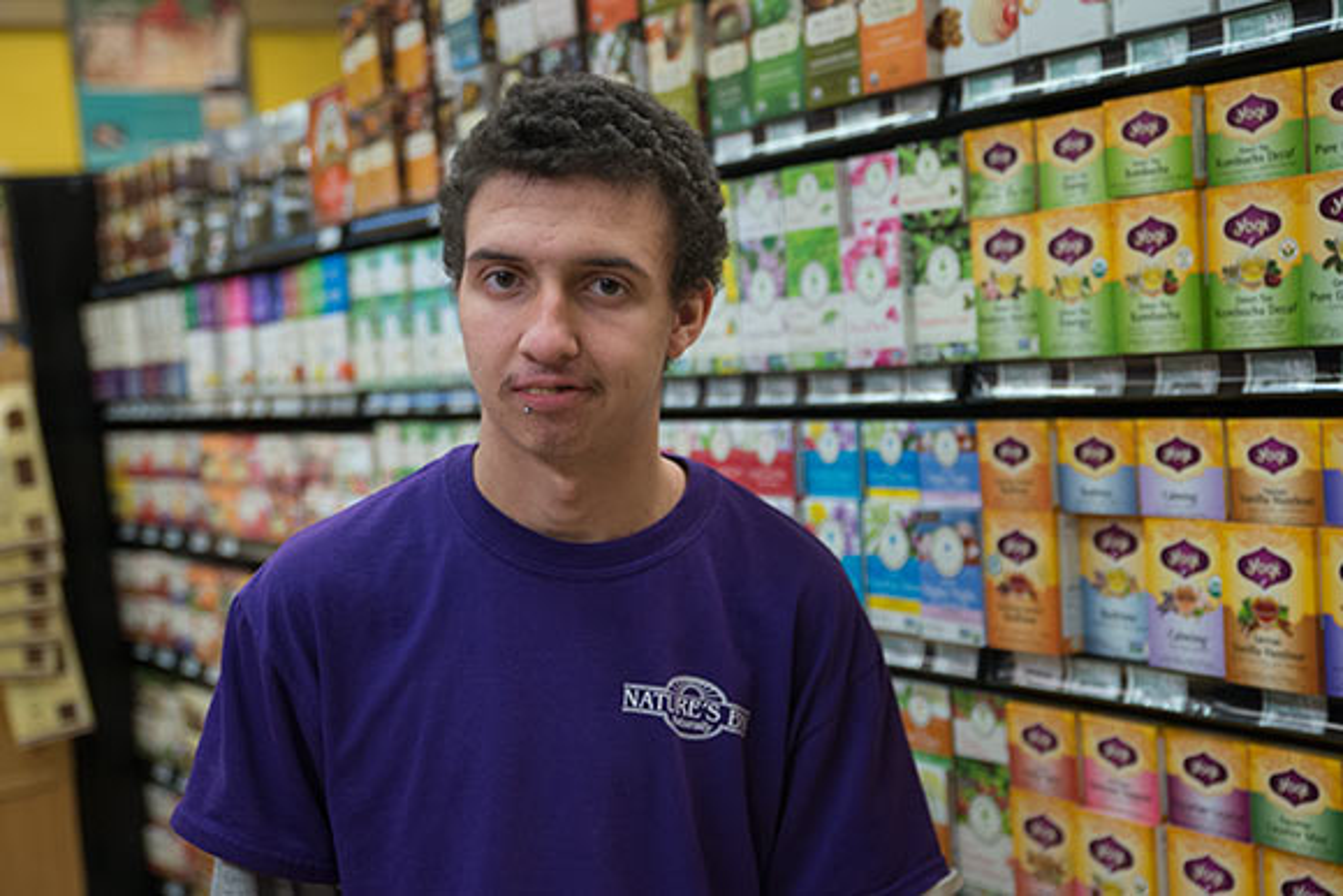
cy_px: 448
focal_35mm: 48
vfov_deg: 28.1
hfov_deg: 41.1
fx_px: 1791
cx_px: 672
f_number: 3.3
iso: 1250
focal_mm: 48
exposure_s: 1/250
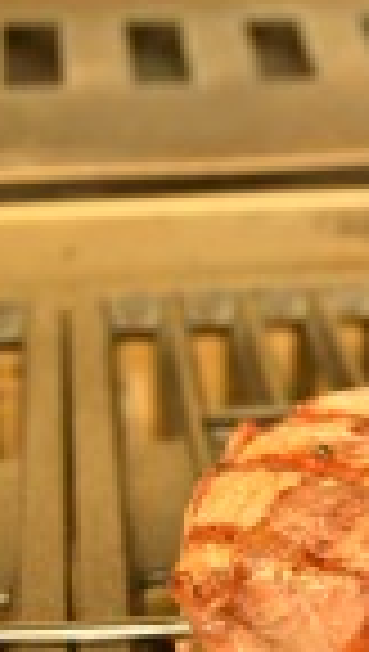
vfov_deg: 20.3
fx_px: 1802
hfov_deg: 11.3
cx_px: 508
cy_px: 515
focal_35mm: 104
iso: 250
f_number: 4.5
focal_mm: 24
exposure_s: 1/10
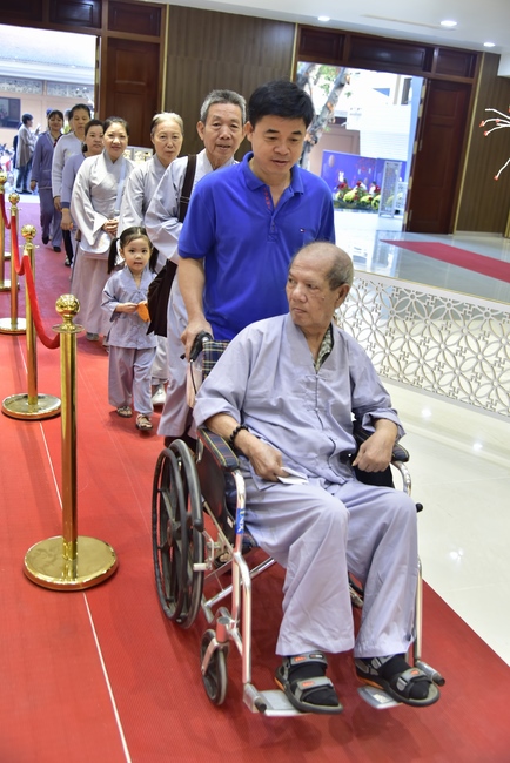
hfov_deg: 37.9
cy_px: 382
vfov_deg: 54.4
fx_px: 743
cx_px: 255
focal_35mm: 35
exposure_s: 1/60
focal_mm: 35
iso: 1000
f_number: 4
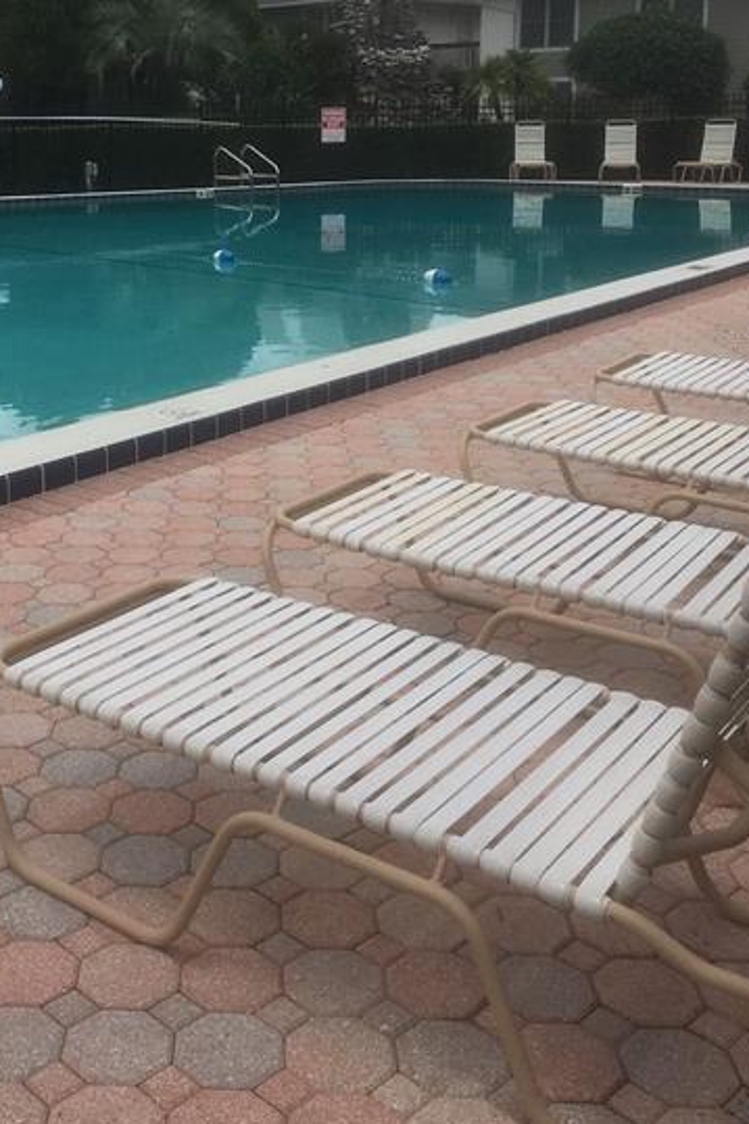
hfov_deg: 30.8
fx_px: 1343
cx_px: 213
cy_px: 334
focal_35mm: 43
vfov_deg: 44.5
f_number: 2.2
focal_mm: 4.15
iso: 25
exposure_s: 1/3344
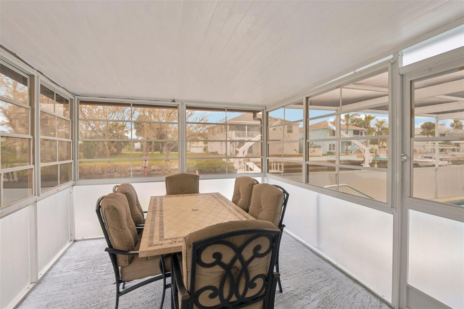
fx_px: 206
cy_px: 154
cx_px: 232
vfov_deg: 73.7
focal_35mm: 16
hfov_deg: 96.7
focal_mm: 16
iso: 400
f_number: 8
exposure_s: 1/50
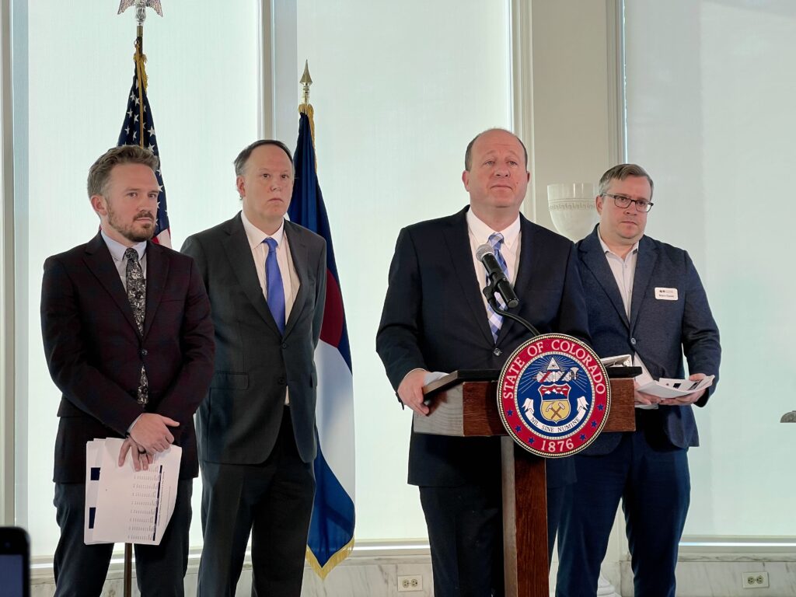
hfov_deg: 25.3
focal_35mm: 77
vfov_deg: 19.1
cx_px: 398
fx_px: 1771
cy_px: 298
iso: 32
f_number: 2.8
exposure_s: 1/140
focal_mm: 9
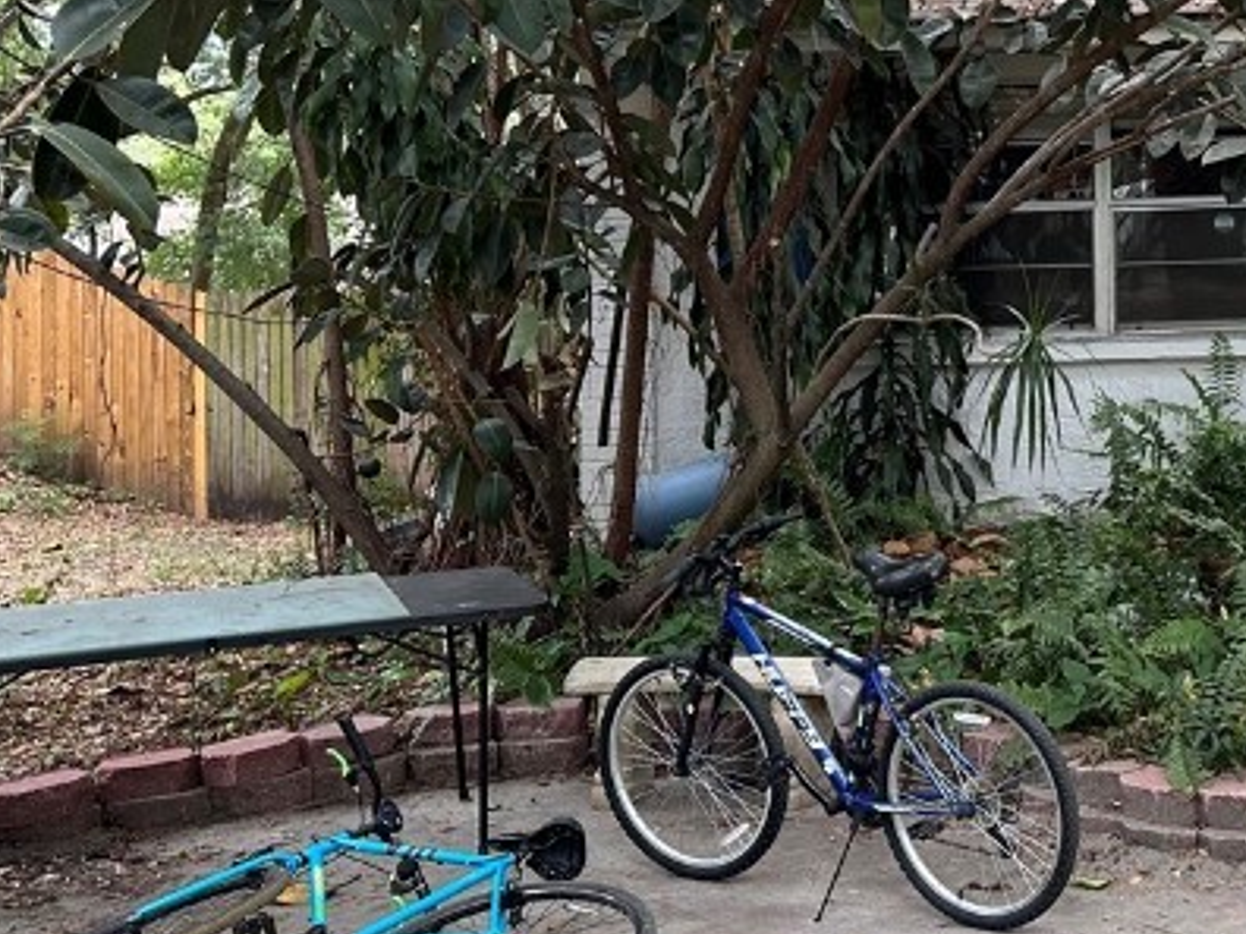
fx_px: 2232
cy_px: 126
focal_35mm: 62
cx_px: 1384
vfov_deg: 23.1
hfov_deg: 28.3
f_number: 1.78
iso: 80
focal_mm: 6.86
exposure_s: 1/173
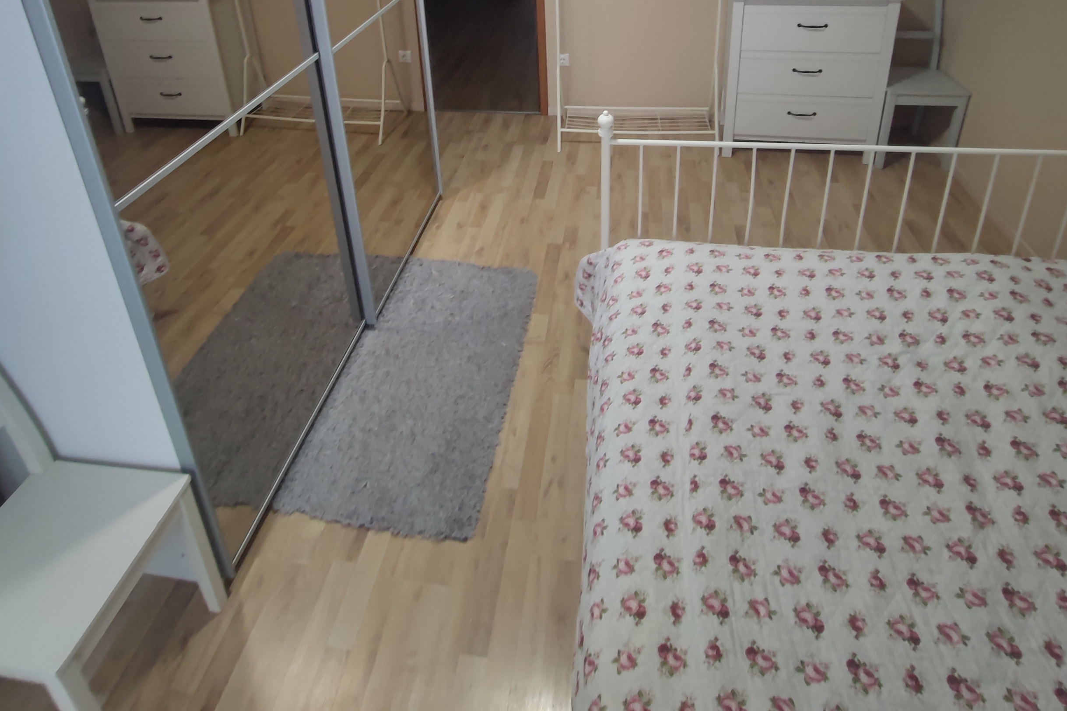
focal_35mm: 21
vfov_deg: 52.6
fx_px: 622
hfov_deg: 81.2
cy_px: 77
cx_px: 529
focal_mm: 1.66
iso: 115
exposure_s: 1/33
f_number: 2.2
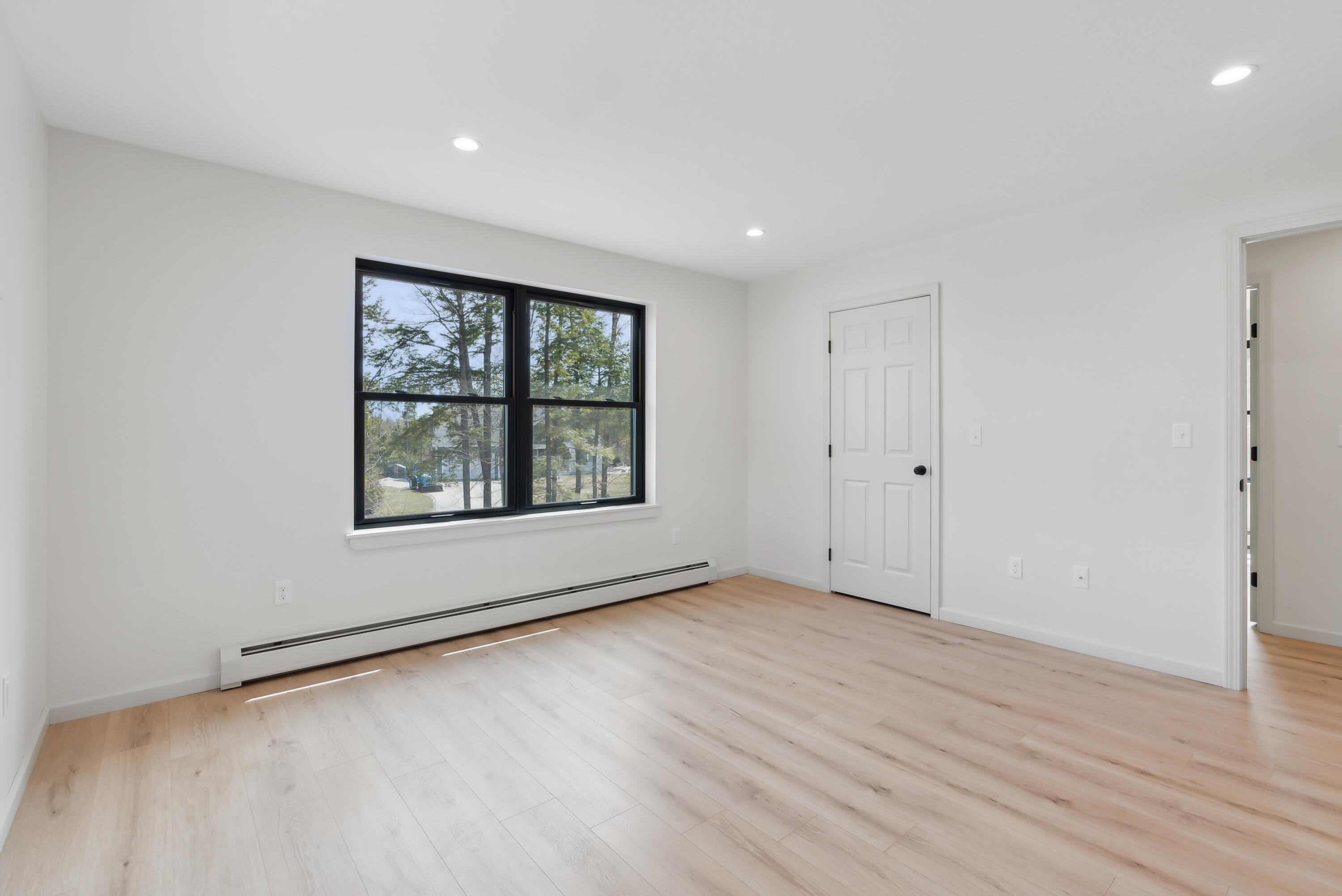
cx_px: 671
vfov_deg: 73.8
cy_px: 448
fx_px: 597
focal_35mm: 16
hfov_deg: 96.7
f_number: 7.1
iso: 320
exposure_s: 1/40
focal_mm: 16
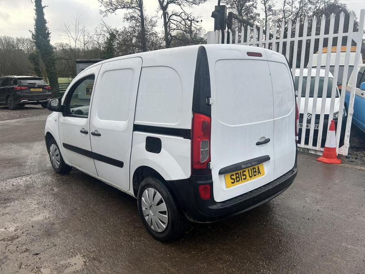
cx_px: 182
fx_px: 274
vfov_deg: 53.1
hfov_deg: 67.3
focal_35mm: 26
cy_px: 137
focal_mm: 5.7
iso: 50
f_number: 1.5
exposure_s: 1/808
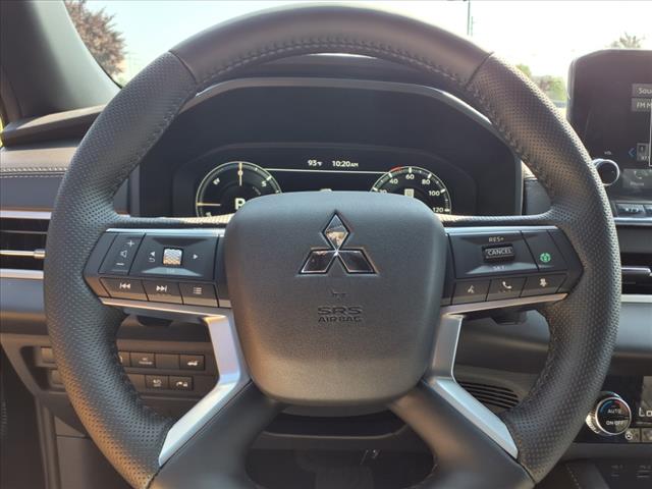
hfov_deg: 65.3
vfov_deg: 51.4
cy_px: 244
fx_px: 509
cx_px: 326
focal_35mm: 27
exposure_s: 1/125
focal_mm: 3.58
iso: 40
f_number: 1.9
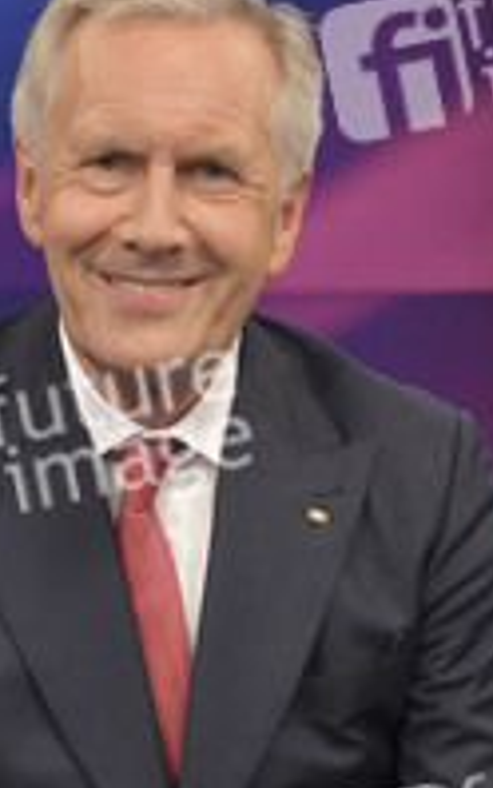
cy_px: 645
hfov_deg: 11.6
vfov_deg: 18.2
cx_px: 163
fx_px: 2426
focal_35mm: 113
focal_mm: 55
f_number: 5.6
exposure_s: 1/160
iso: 1600
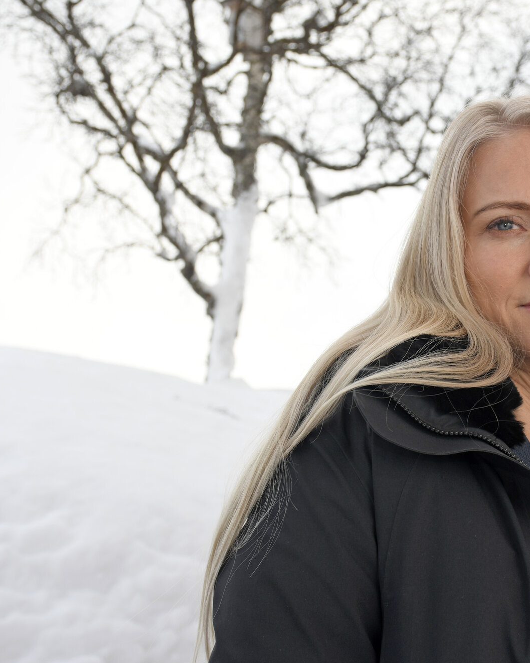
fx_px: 1588
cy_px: 332
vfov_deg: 23.6
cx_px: 425
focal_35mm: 81
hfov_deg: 18.8
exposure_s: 1/200
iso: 125
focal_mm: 38
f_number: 7.1
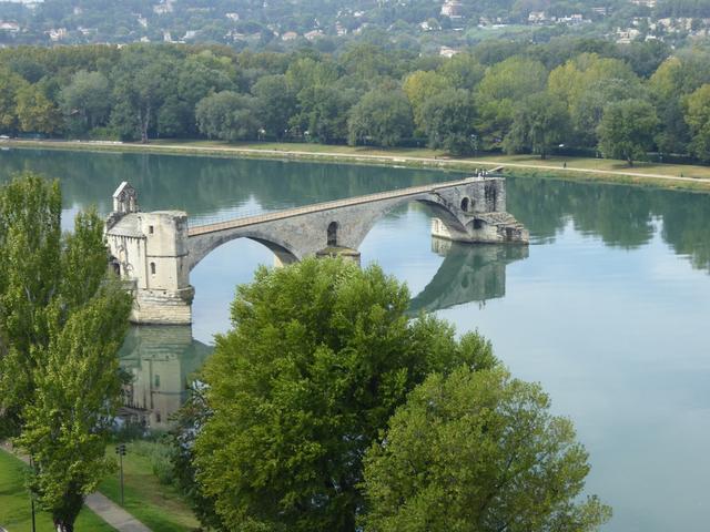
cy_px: 266
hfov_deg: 28.2
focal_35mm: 69
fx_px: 1415
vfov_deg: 21.3
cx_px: 355
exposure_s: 1/320
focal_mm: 11.7
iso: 100
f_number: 4.4
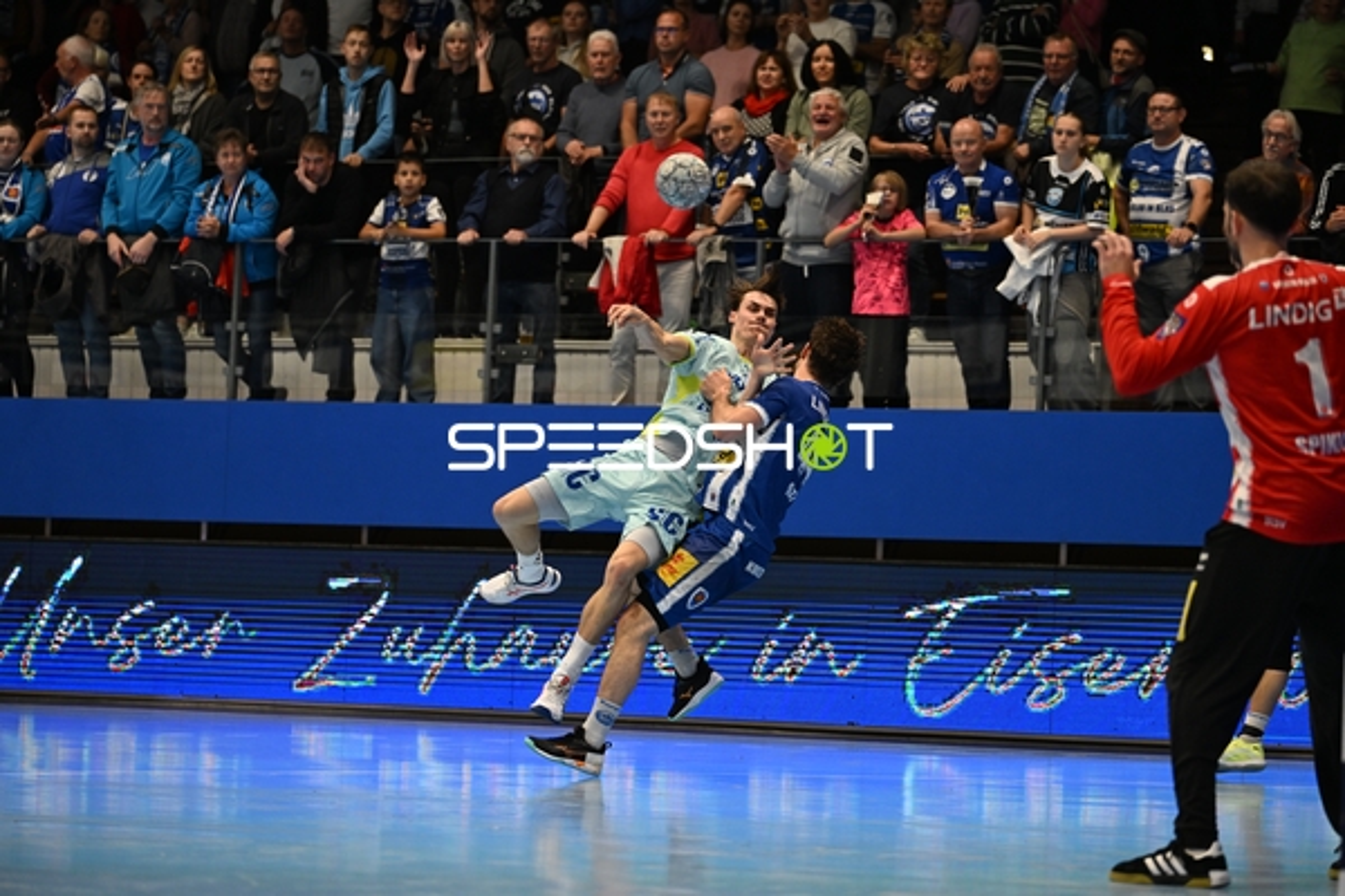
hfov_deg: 18.6
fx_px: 4109
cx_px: 672
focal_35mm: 110
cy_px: 448
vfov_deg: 12.5
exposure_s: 1/1250
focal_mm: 110
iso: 2000
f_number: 2.8
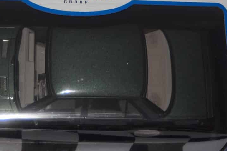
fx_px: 719
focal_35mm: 114
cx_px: 64
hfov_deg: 17.9
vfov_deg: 12.0
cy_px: 61
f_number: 4.5
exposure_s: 1/160
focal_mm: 40
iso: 800
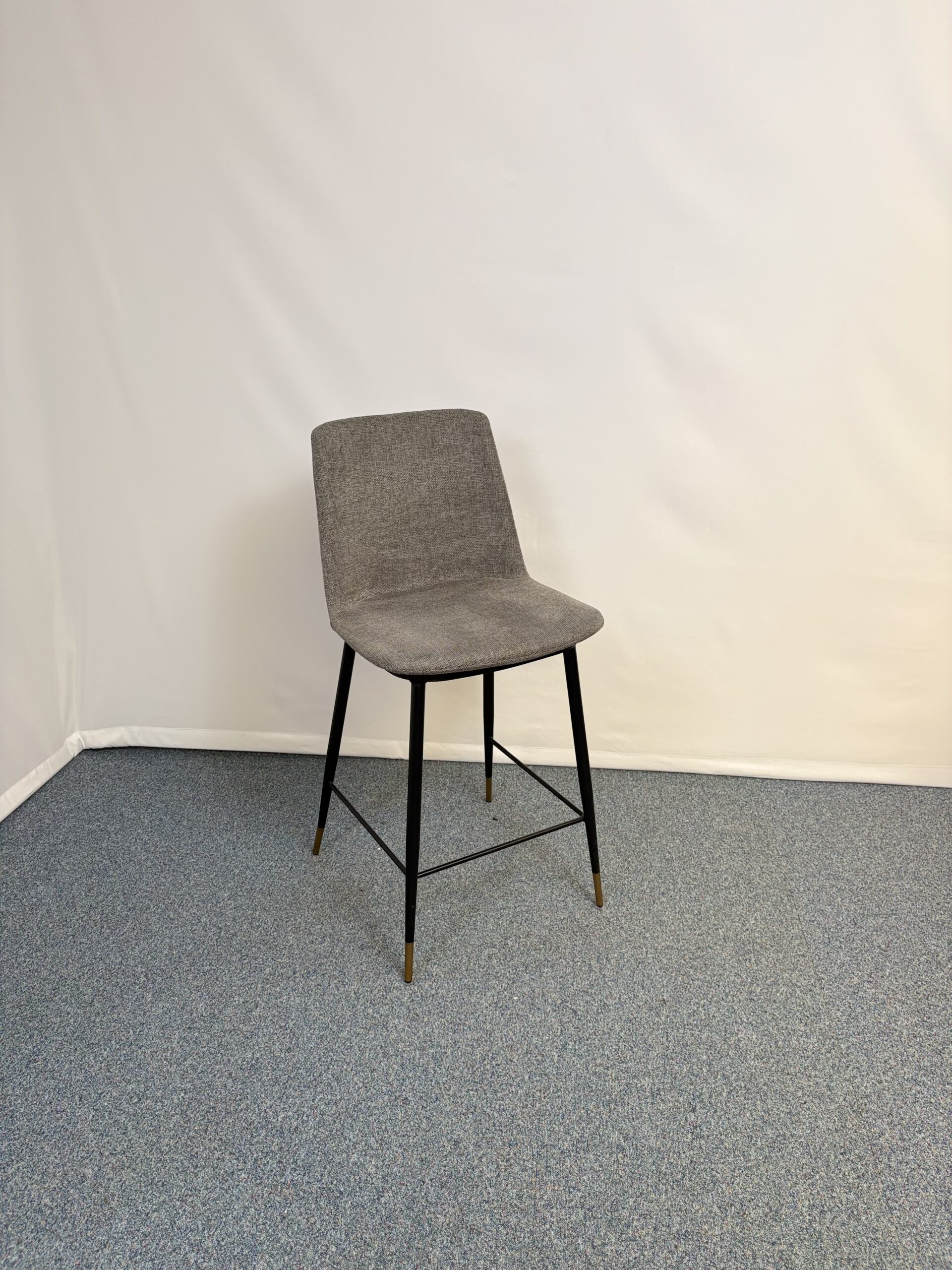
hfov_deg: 53.1
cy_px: 635
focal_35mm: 26
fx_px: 953
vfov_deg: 67.3
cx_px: 476
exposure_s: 1/121
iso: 100
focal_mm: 5.96
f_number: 1.6
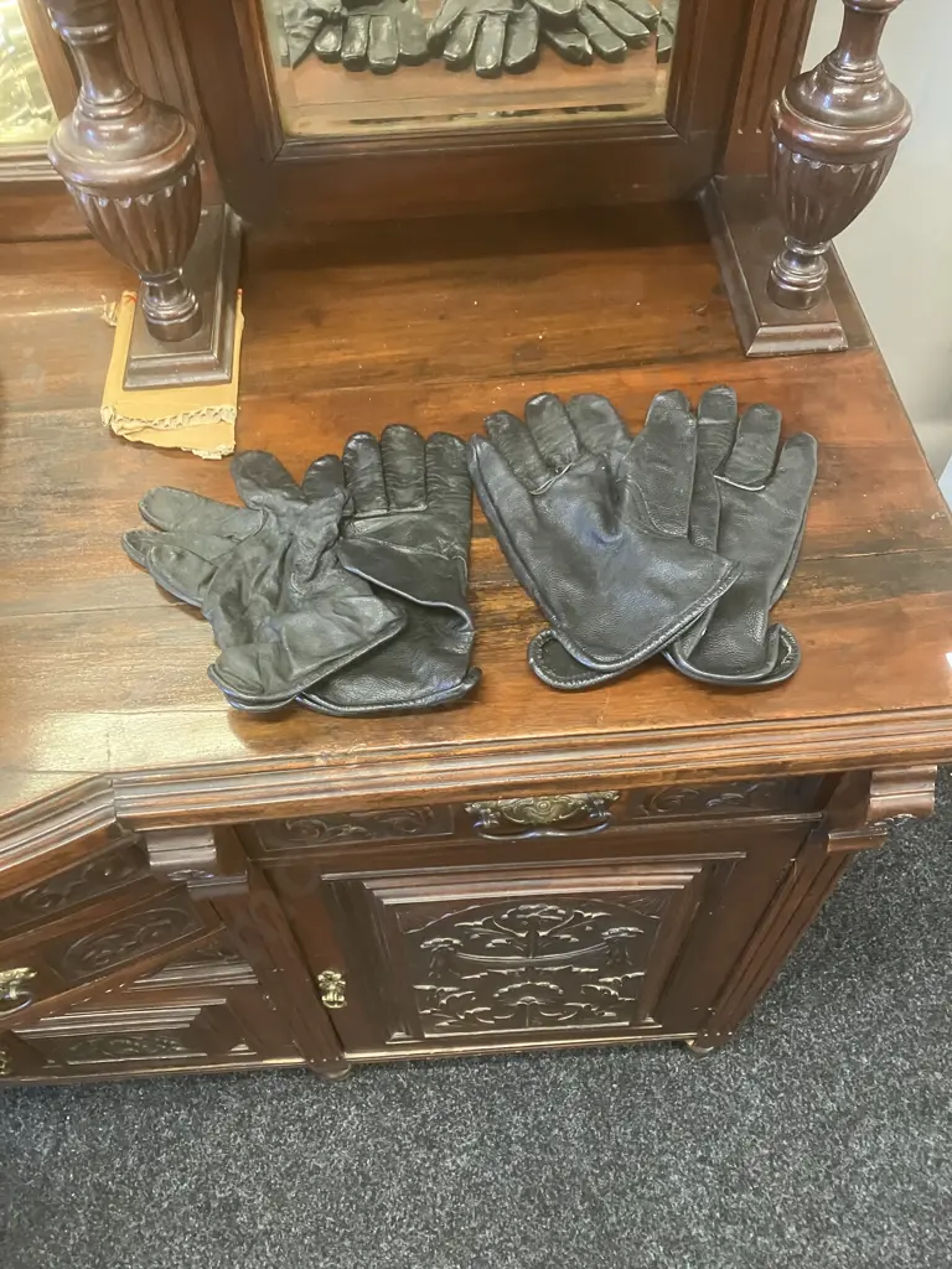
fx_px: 1027
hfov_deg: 49.7
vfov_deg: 63.4
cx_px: 476
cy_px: 634
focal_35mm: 28
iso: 500
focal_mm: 3.99
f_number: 1.8
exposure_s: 1/25
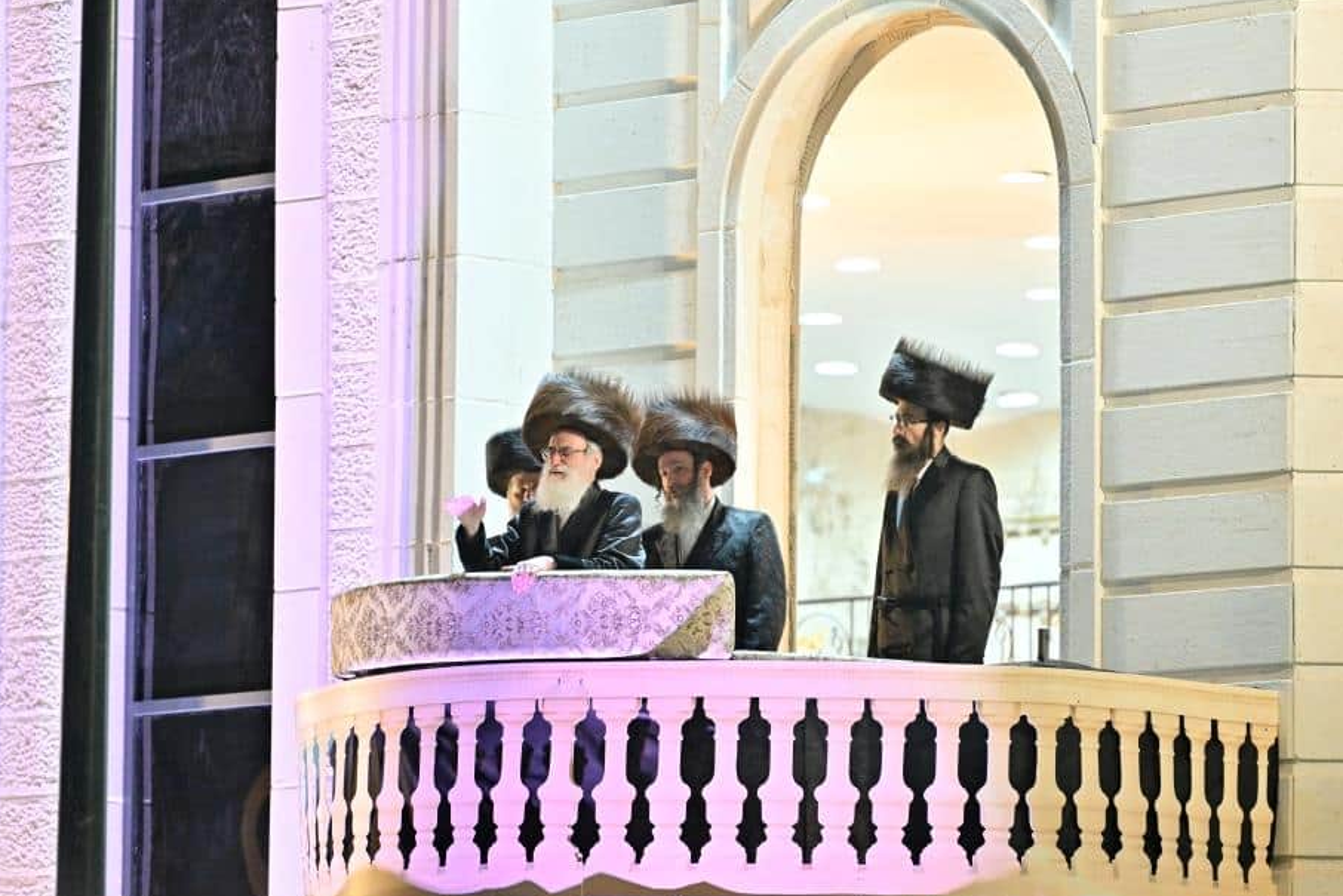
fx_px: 8430
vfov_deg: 6.1
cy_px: 475
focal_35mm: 226
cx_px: 617
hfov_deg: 9.1
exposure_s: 1/200
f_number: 2.8
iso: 2000
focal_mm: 200
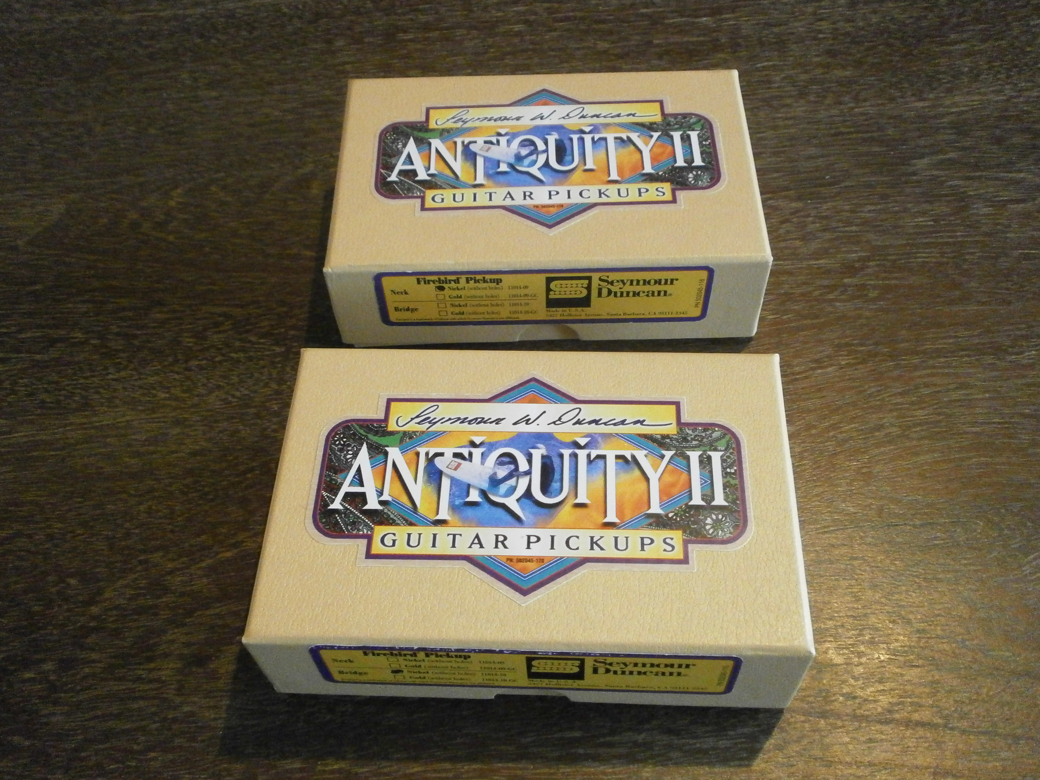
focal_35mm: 32
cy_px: 390
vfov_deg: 44.2
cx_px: 520
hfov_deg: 56.8
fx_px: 961
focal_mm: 5.8
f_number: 3.1
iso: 800
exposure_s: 1/15
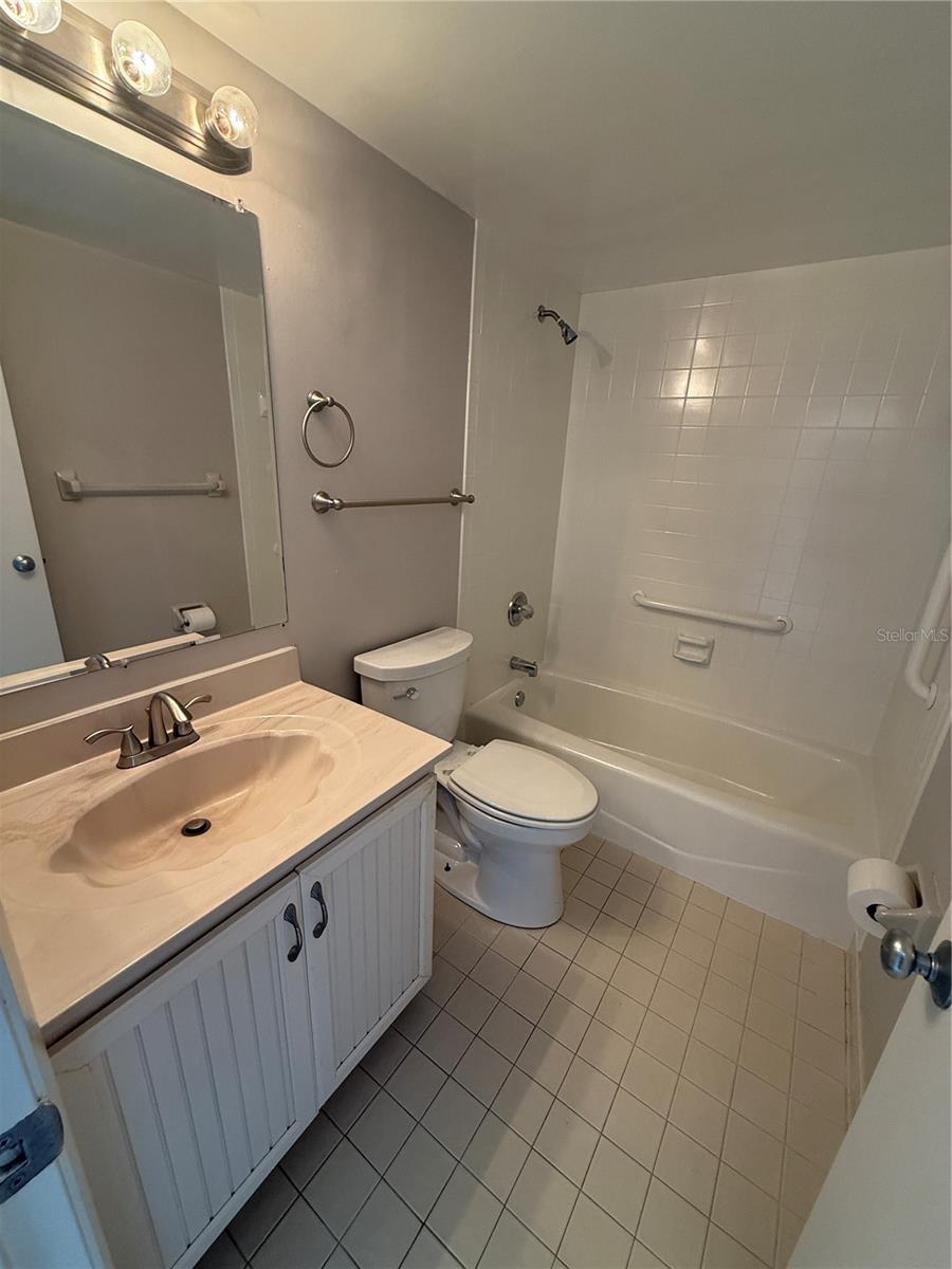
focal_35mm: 14
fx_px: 513
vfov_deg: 102.1
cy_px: 634
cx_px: 476
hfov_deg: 85.7
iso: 200
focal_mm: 2.22
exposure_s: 1/60
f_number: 2.2
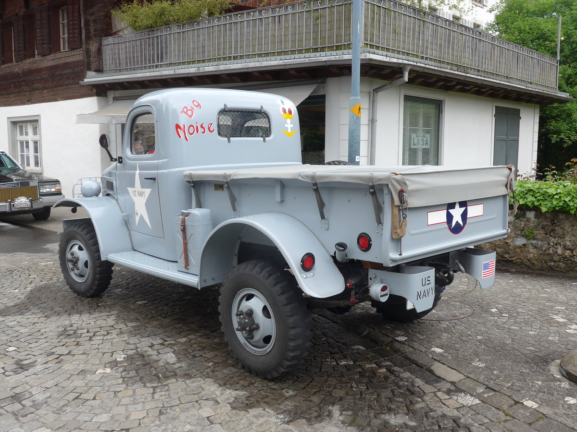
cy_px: 216
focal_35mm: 34
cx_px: 288
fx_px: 567
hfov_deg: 54.0
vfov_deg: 41.8
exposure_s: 1/320
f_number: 2.8
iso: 80
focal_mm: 7
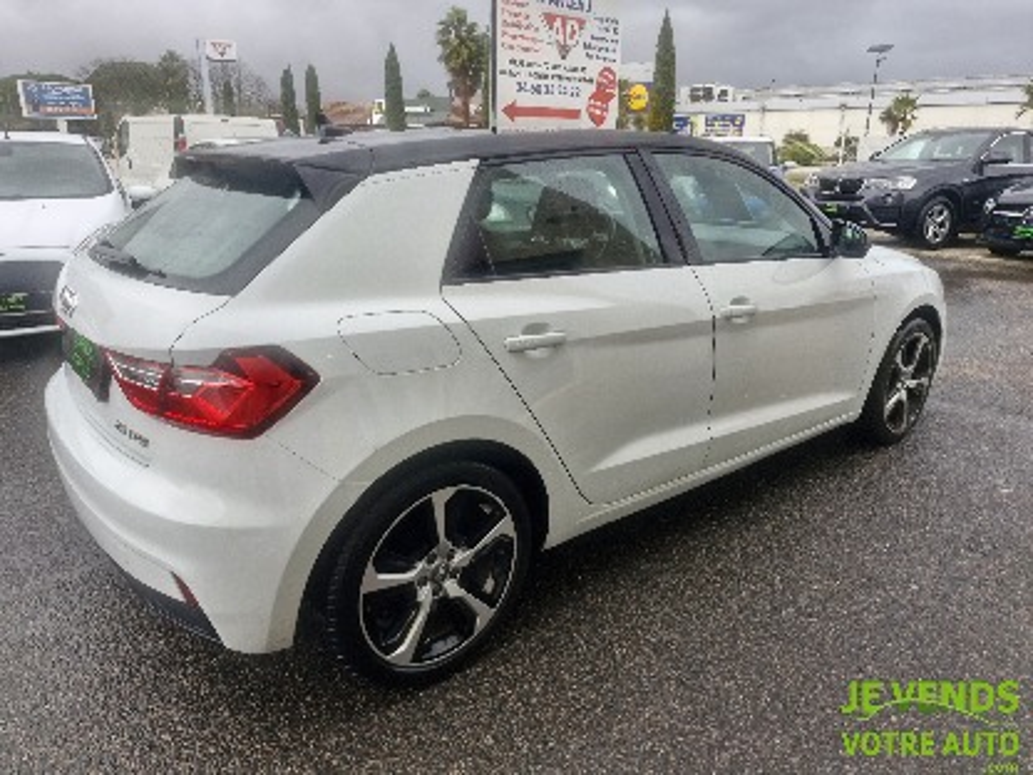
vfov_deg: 58.9
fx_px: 686
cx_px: 516
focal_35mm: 23
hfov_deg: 73.9
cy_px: 388
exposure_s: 1/180
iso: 64
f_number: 1.8
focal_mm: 5.54
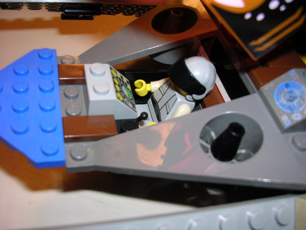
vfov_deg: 37.7
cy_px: 115
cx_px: 153
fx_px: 336
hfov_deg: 49.0
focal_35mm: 38
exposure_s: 1/60.1
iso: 50
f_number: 2.8
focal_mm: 5.8
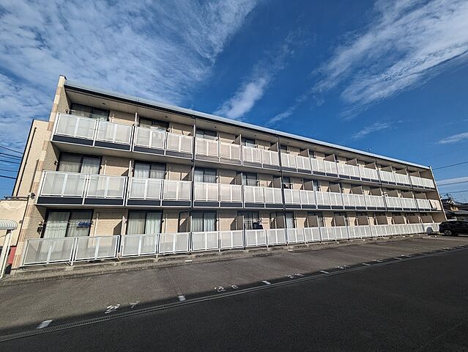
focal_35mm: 14
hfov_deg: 102.0
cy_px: 176
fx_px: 189
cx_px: 234
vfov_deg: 85.7
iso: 46
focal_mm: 1.83
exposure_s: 1/5076
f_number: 2.2
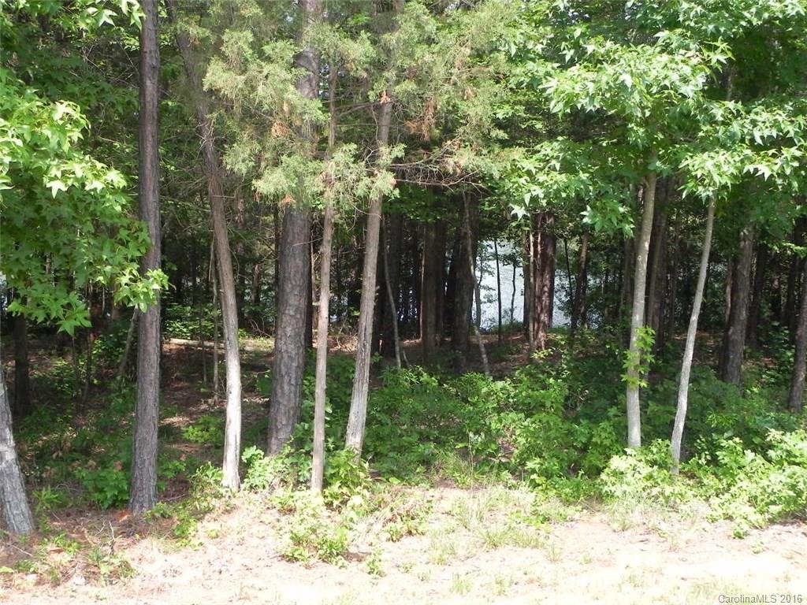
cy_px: 302
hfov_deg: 41.2
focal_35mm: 46
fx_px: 1072
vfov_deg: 31.5
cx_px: 404
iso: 224
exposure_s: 1/163
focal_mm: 8.2
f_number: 4.5
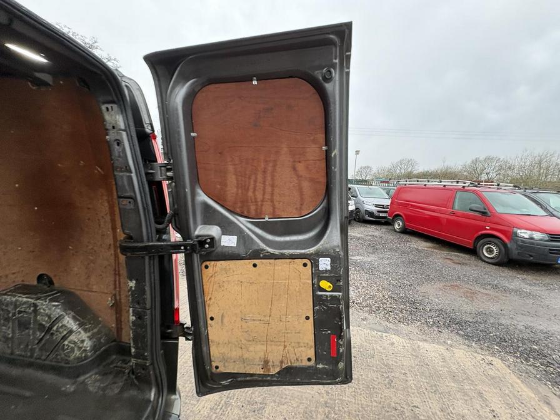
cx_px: 280
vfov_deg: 85.7
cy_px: 210
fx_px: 226
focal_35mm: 14
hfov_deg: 102.1
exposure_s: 1/71
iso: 250
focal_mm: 2.22
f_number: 2.2
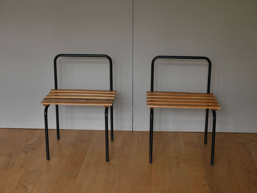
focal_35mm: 64
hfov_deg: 30.3
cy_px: 96
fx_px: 475
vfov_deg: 22.9
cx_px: 128
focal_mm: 32
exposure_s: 1/80
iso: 500
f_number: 5.6
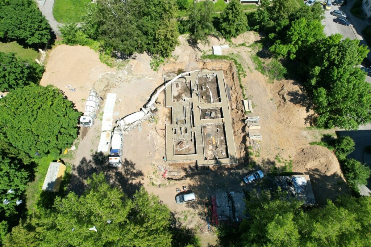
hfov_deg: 78.6
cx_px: 186
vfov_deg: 57.2
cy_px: 124
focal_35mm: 22
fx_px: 227
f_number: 2.8
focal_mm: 8.38
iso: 100
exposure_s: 1/1250
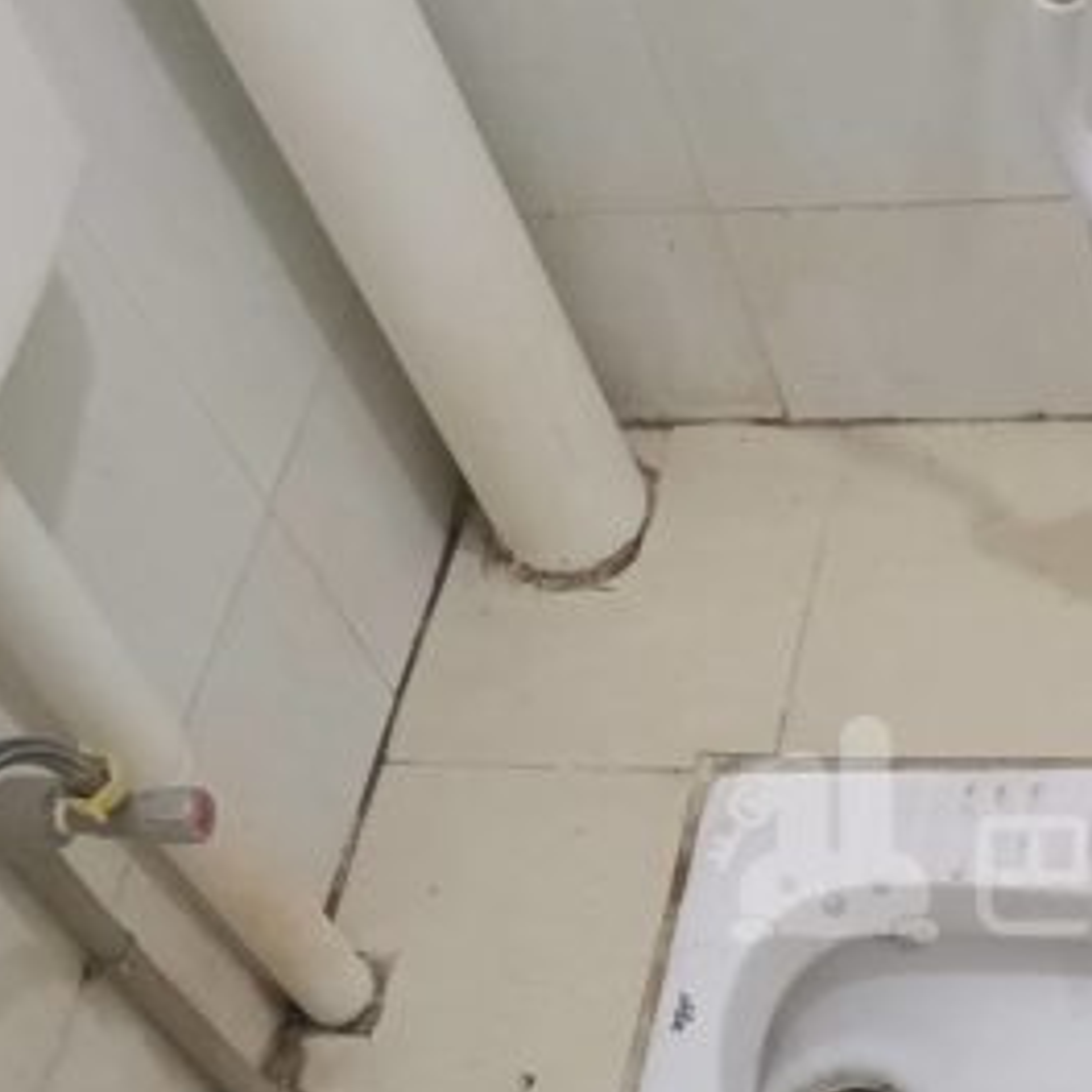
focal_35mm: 67
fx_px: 2391
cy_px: 831
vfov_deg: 25.4
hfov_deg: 24.8
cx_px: 1038
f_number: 1.89
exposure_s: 1/50
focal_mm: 4.71
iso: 4206
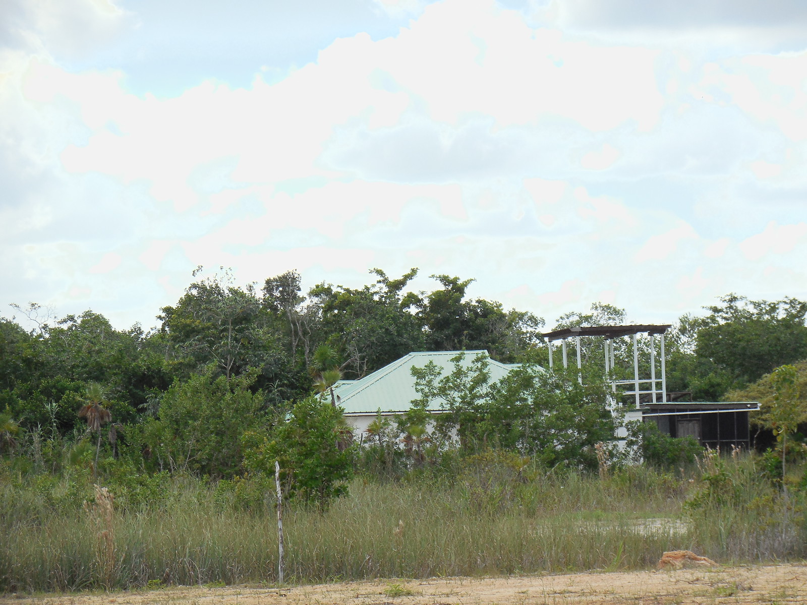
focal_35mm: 167
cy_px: 302
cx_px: 404
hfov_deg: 11.8
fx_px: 3893
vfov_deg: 8.9
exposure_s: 1/500
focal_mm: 29.8
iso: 125
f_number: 5.3
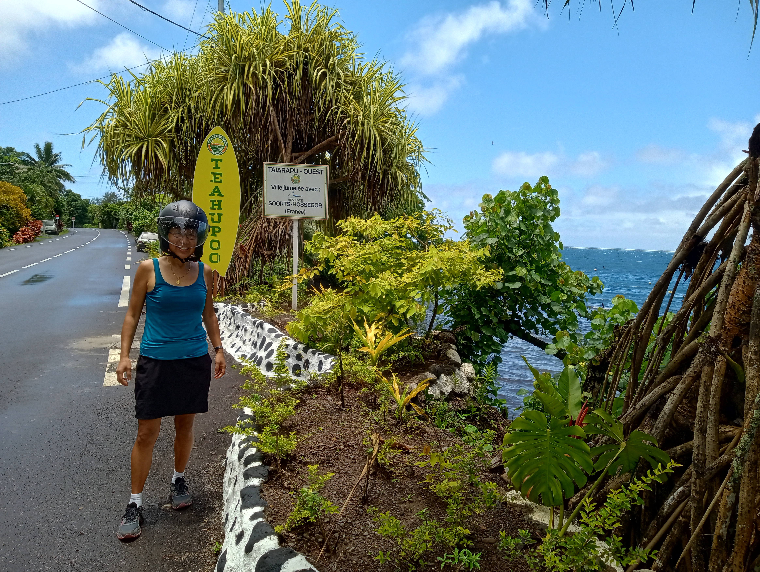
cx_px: 380
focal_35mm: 28
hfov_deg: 63.4
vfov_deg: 49.8
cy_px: 286
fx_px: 616
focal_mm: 3.42
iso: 100
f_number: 2.2
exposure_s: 1/777
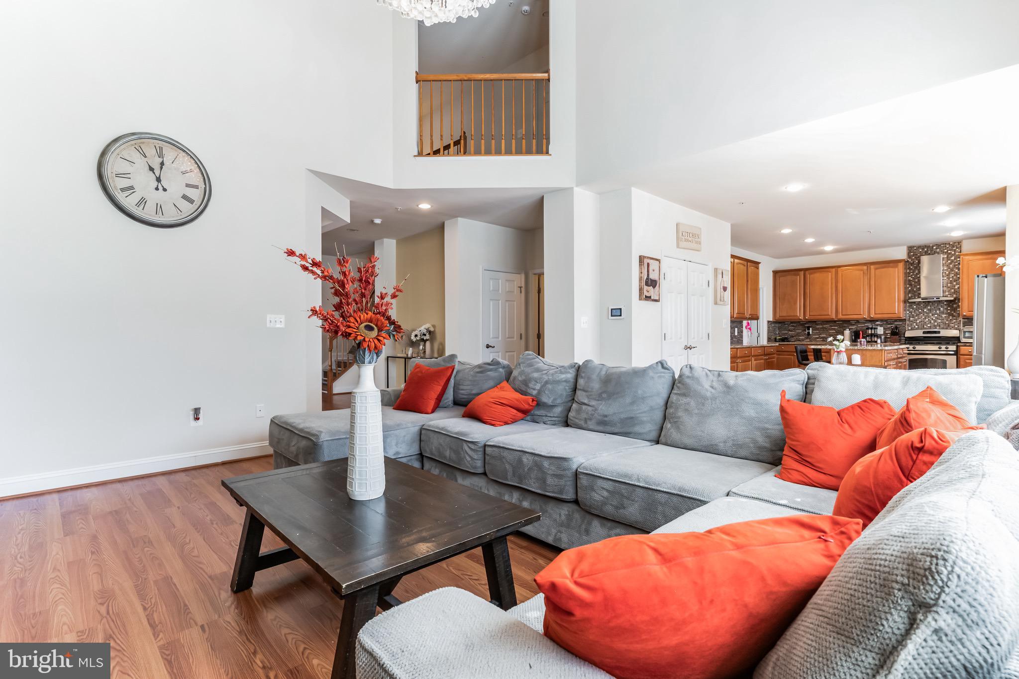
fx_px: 481
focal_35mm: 17
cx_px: 510
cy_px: 340
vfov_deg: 70.4
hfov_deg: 93.3
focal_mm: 17
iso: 400
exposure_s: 1/15
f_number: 8
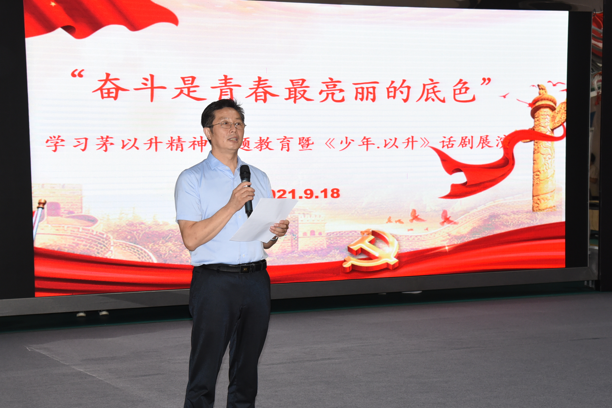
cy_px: 244
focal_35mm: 66
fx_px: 1122
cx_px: 276
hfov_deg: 30.5
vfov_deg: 20.6
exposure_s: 1/200
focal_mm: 52
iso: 1600
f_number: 6.3
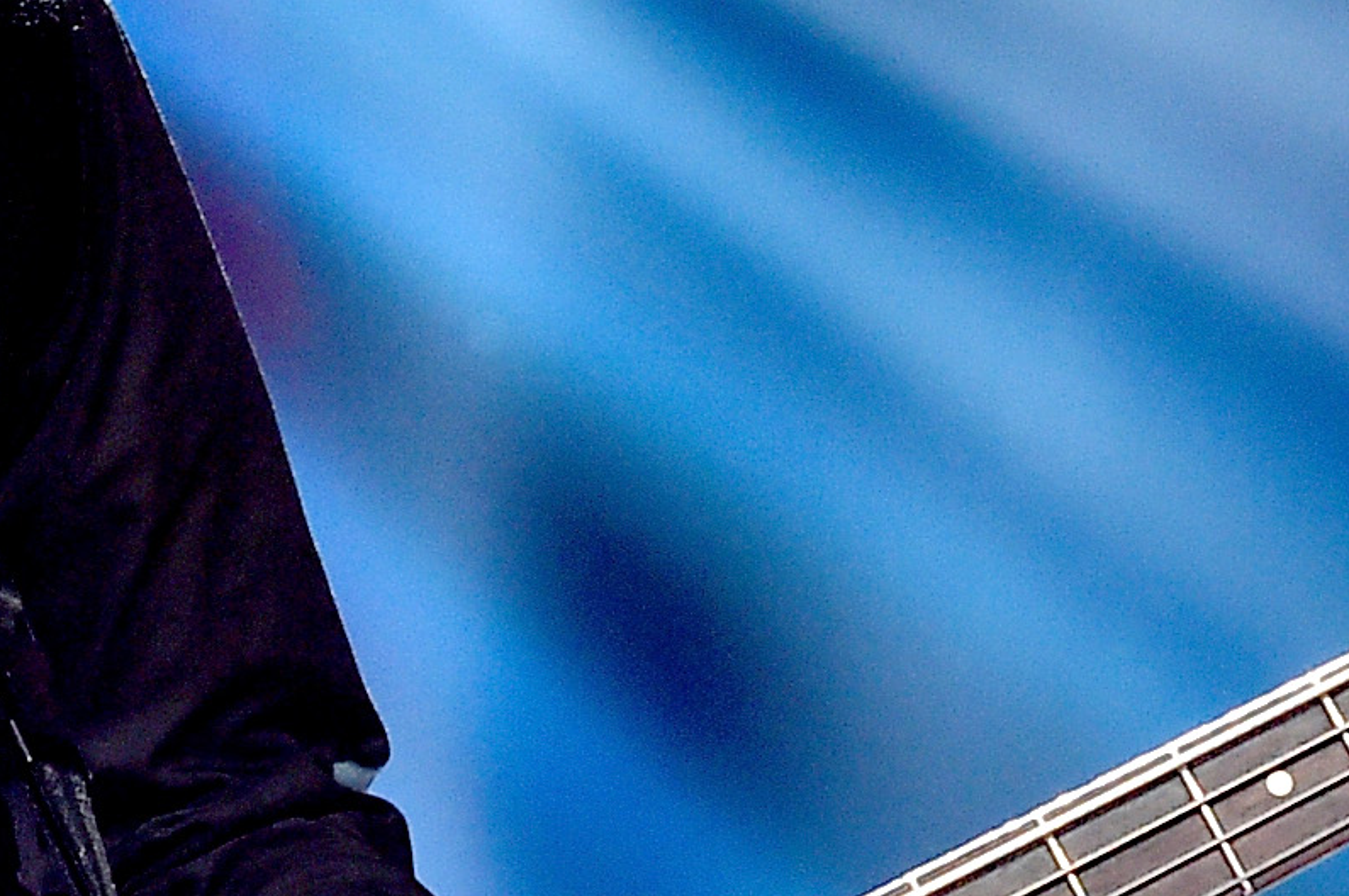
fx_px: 21220
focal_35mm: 567
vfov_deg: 2.4
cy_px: 360
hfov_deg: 3.6
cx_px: 117
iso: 2000
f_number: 5
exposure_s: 1/320
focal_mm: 122
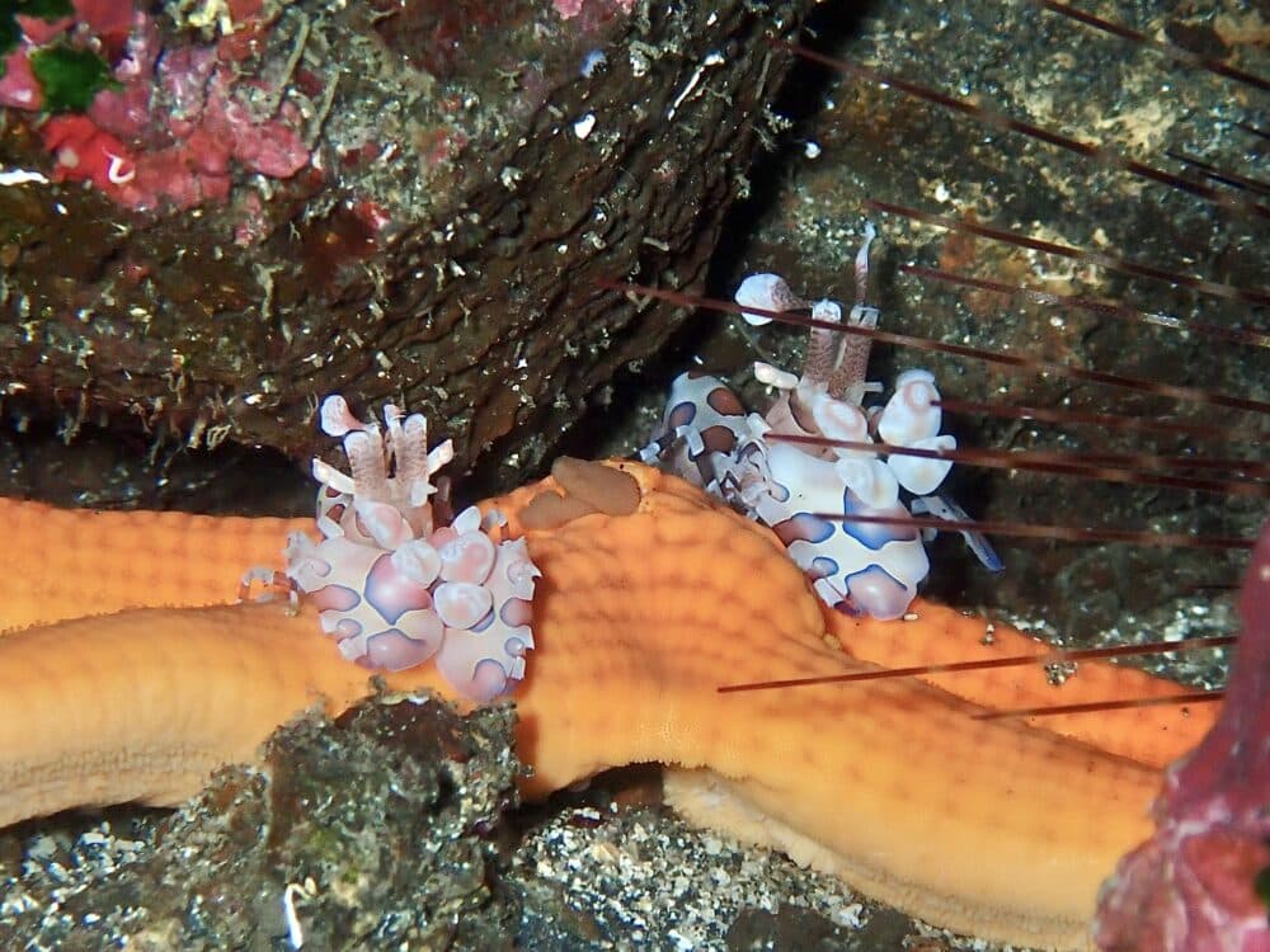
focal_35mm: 100
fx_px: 3669
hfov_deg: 19.6
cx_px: 635
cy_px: 476
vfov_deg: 14.8
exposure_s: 1/200
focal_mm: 18
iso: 200
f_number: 6.3
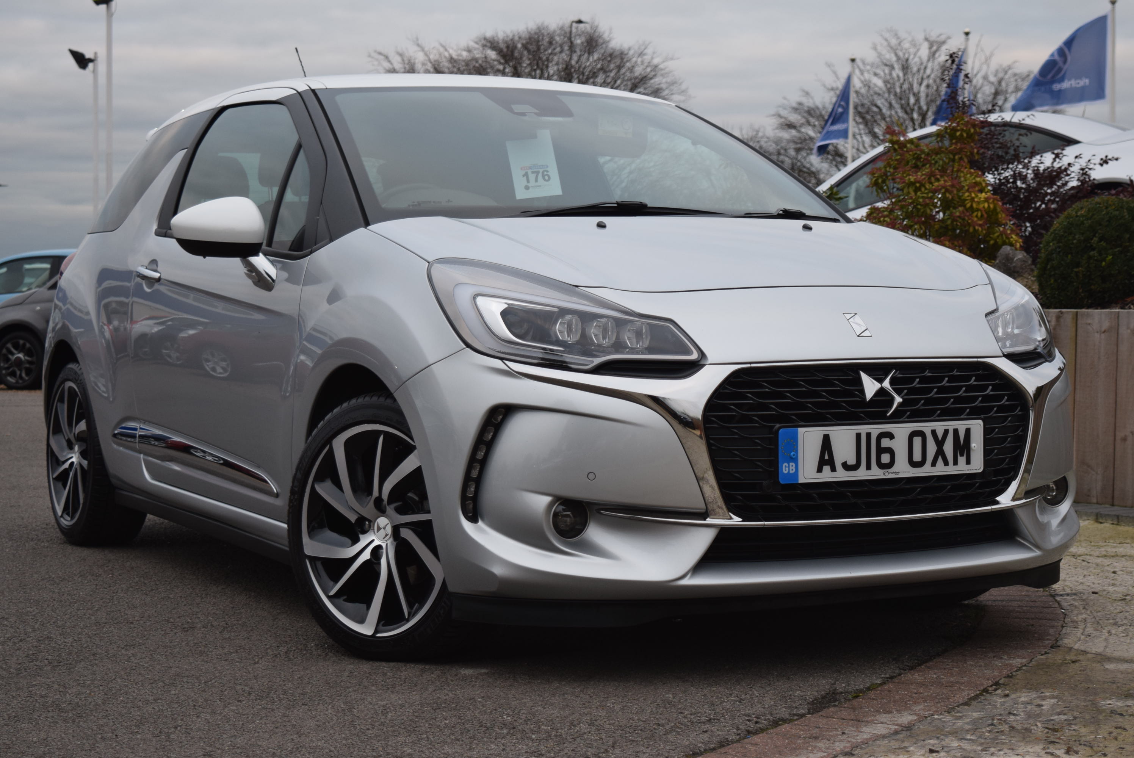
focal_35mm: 69
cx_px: 567
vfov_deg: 19.8
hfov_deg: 29.2
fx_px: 2175
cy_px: 379
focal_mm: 46
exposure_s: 1/125
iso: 500
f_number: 5.6
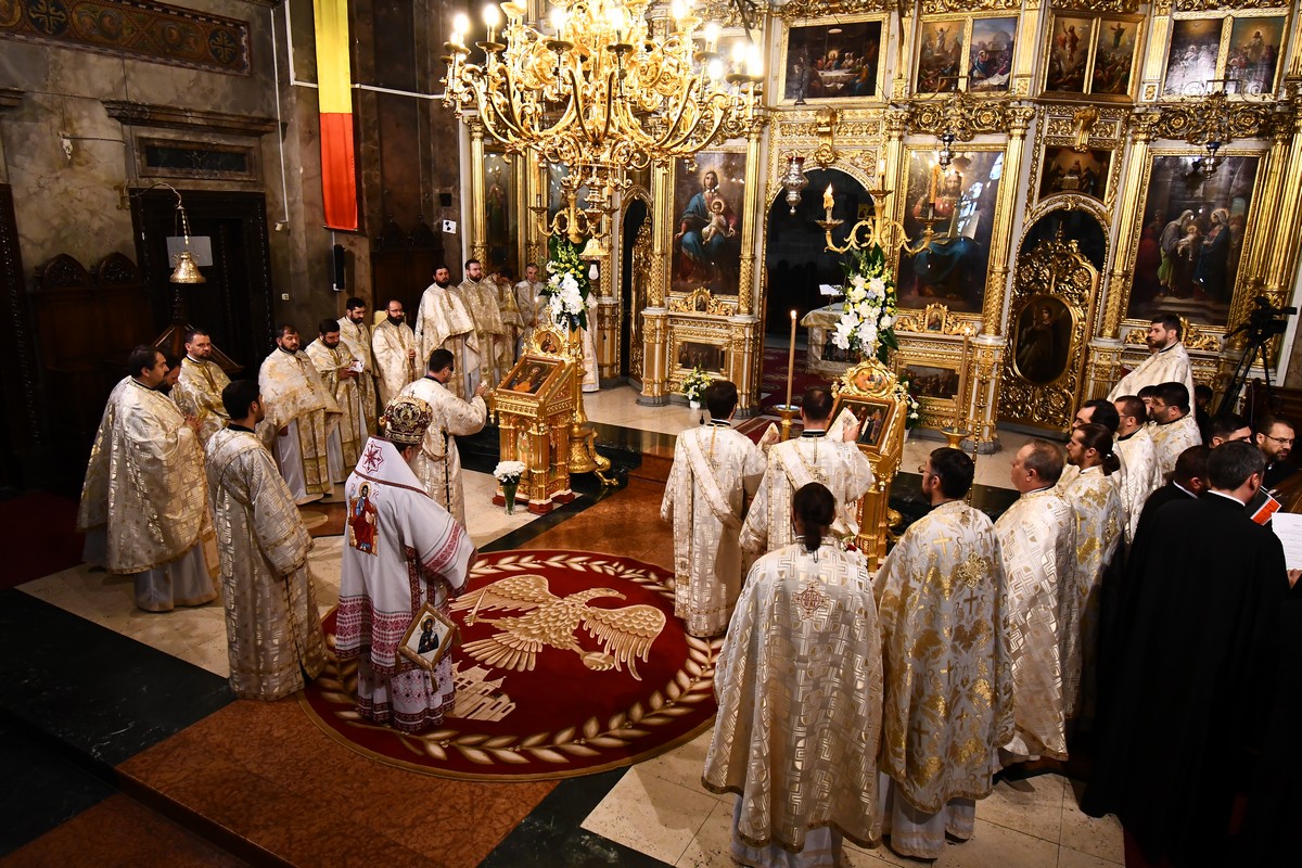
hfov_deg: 78.6
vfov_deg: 57.2
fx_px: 796
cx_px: 651
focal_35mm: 22
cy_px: 434
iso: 2500
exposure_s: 1/30
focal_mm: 15
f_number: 5.3
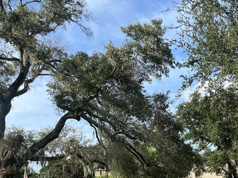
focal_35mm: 48
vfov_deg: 29.0
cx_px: 208
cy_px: 163
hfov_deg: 37.4
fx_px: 330
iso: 50
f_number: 1.6
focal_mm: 5.1
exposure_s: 1/1186
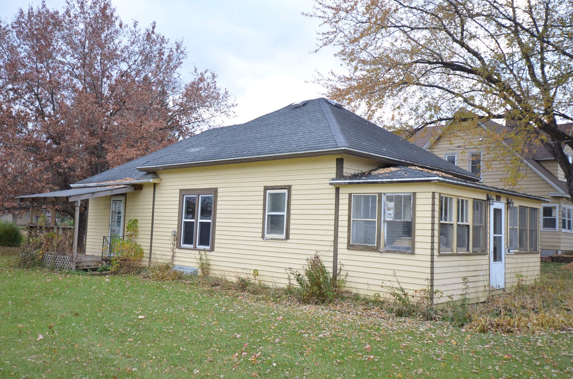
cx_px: 286
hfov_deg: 57.3
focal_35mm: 33
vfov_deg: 39.8
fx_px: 524
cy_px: 190
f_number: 4.5
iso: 320
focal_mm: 22
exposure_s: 1/60
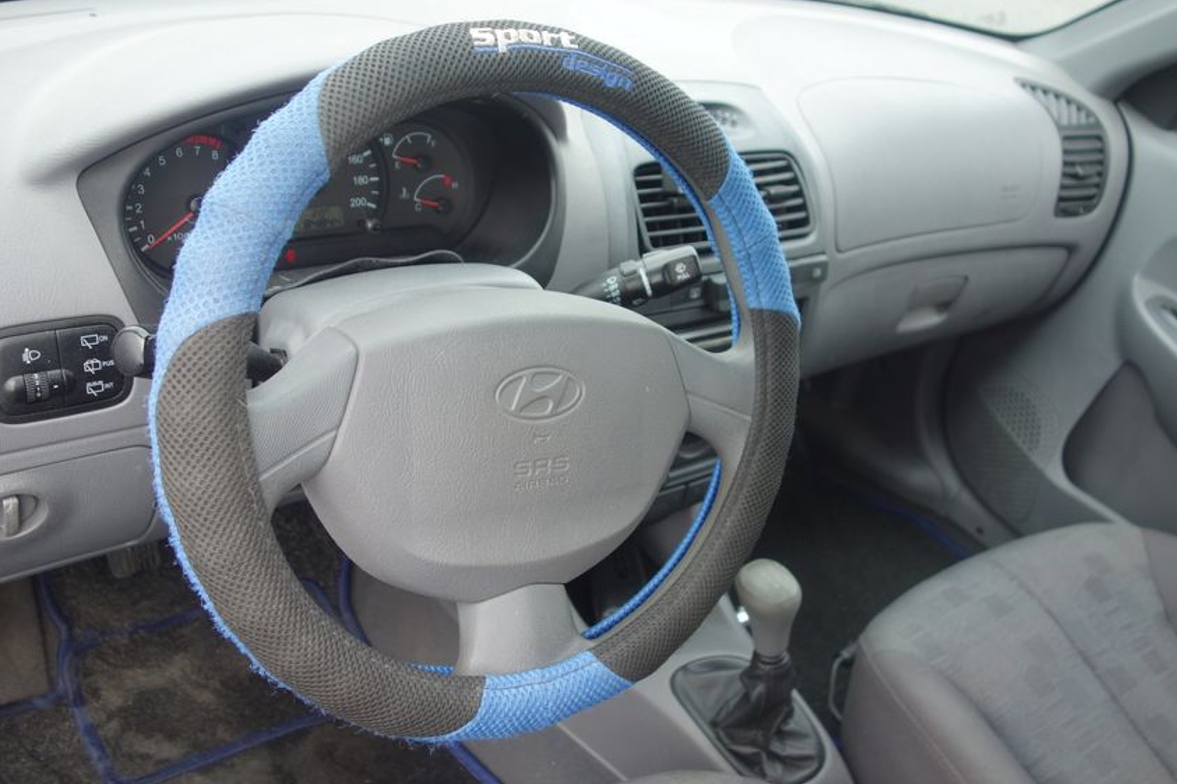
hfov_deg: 55.7
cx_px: 637
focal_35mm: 34
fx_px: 1112
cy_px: 389
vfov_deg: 38.9
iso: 125
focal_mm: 10.4
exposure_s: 1/320
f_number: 2.2
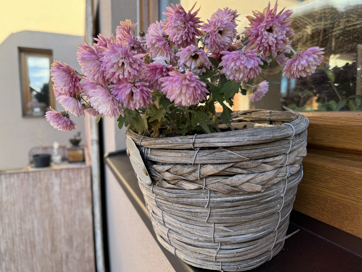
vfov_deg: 53.1
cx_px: 168
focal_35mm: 26
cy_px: 137
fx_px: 272
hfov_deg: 67.2
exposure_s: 1/226
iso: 64
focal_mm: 6.86
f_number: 1.78
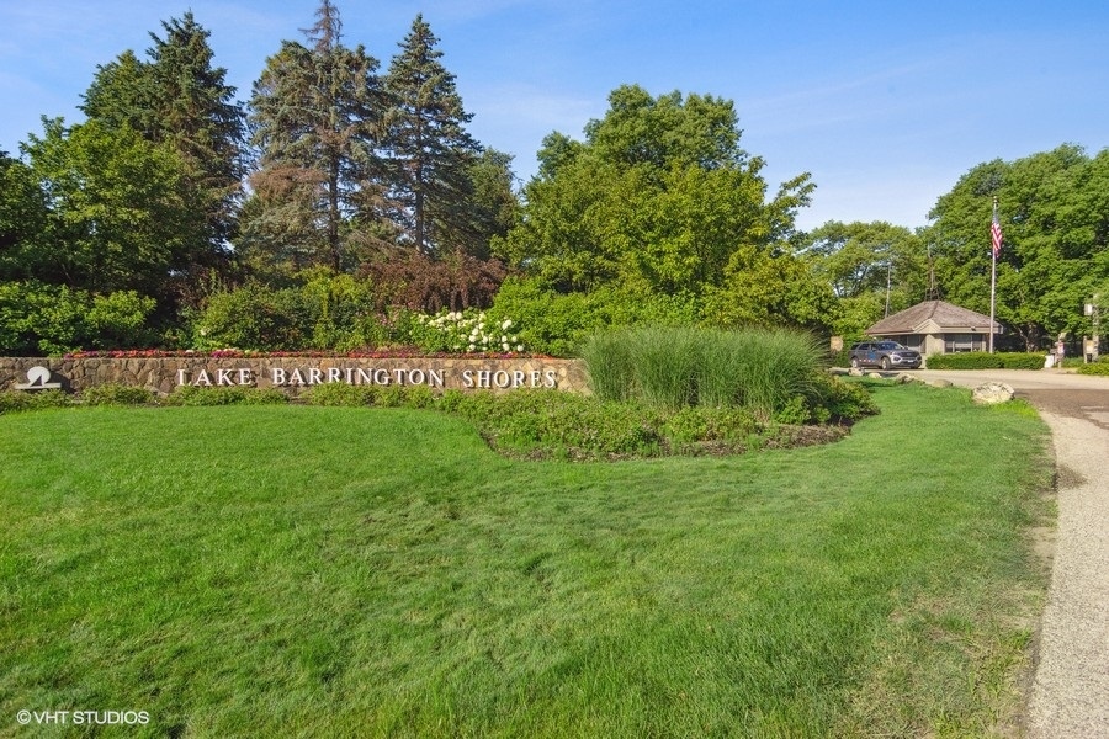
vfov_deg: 67.4
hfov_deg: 90.0
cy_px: 370
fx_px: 554
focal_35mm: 18
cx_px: 554
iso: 200
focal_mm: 12
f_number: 8
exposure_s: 1/1600
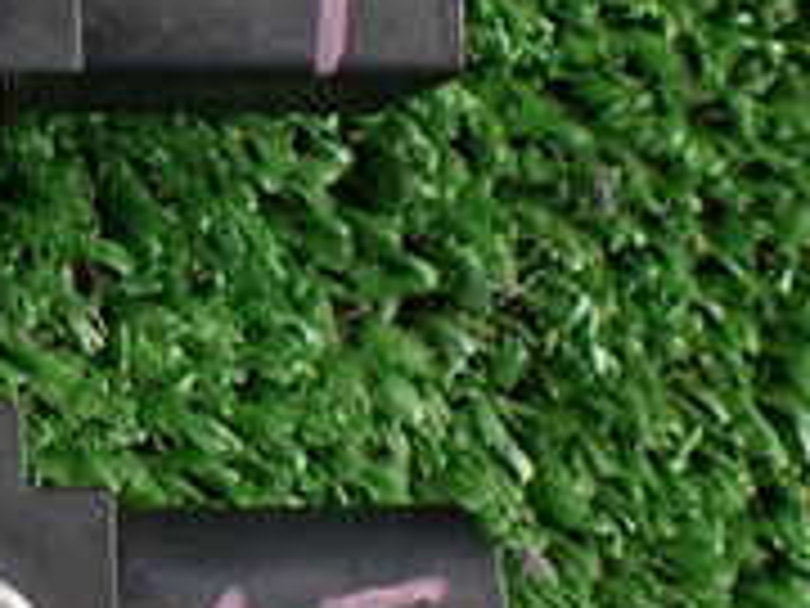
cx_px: -360
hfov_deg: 17.8
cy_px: 275
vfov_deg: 14.8
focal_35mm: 100
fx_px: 2340
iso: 400
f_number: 2.3
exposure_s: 1/125
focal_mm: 5.4
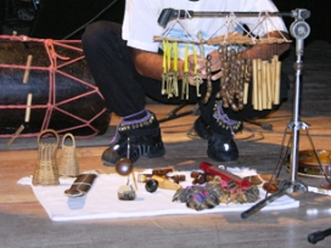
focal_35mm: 137
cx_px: 179
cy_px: 69
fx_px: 1310
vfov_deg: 10.8
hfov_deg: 14.4
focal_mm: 23.7
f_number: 3.6
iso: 200
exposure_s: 1/120
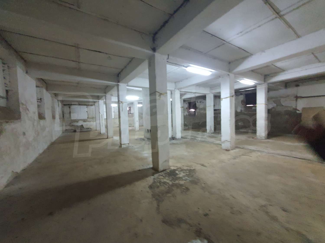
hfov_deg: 106.2
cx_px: 162
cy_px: 122
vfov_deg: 89.9
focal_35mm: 13
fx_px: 122
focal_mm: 1.8
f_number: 2.2
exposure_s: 1/25
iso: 640
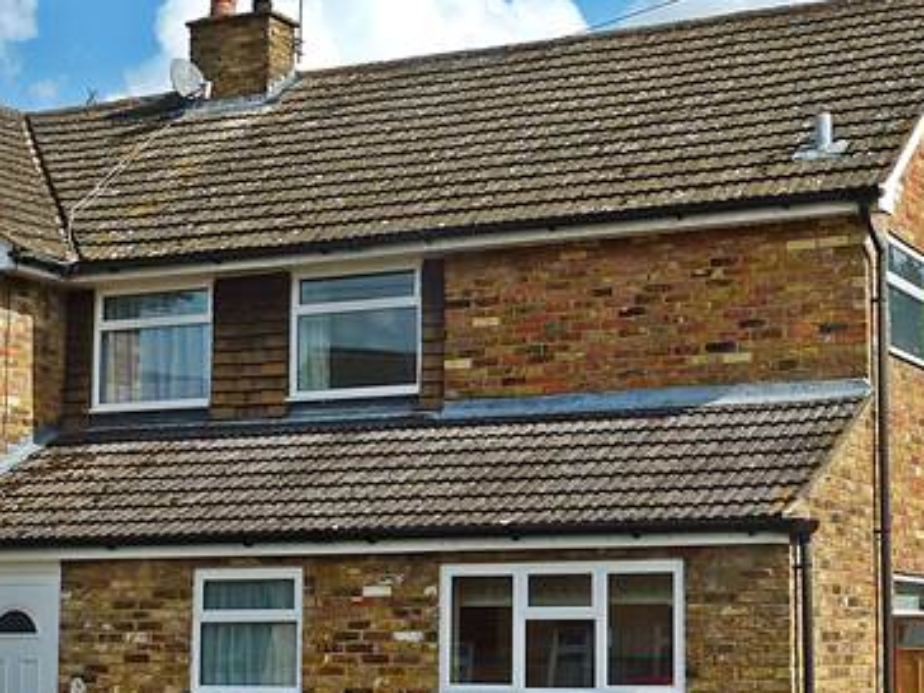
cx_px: 546
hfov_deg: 25.3
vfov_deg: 19.1
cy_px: 393
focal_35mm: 77
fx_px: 2055
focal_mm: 5.7
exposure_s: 1/500
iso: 80
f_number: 5
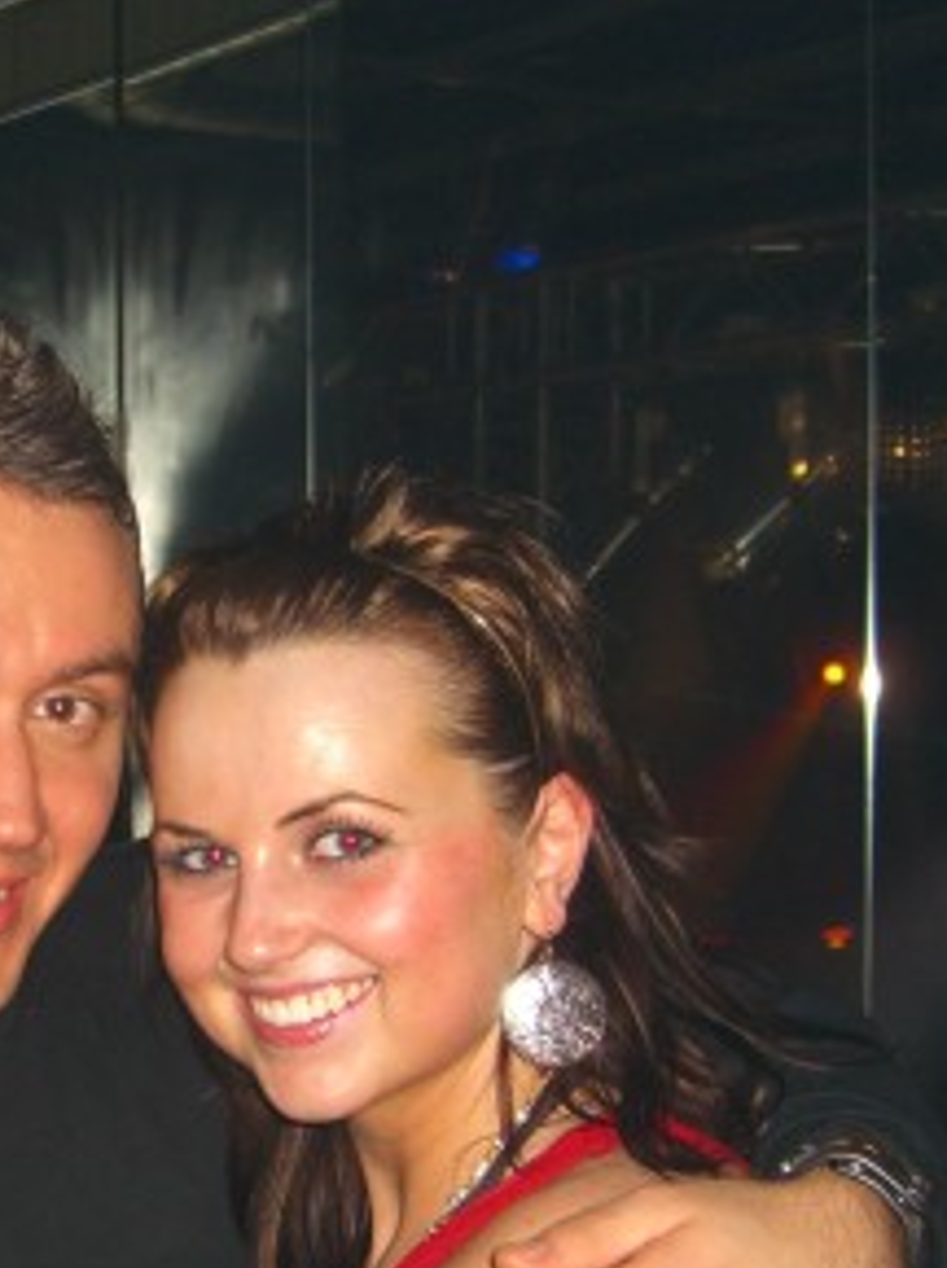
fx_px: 2888
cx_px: 171
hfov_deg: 18.4
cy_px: 952
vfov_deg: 24.5
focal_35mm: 79
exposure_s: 1/60
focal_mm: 7.9
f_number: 2.8
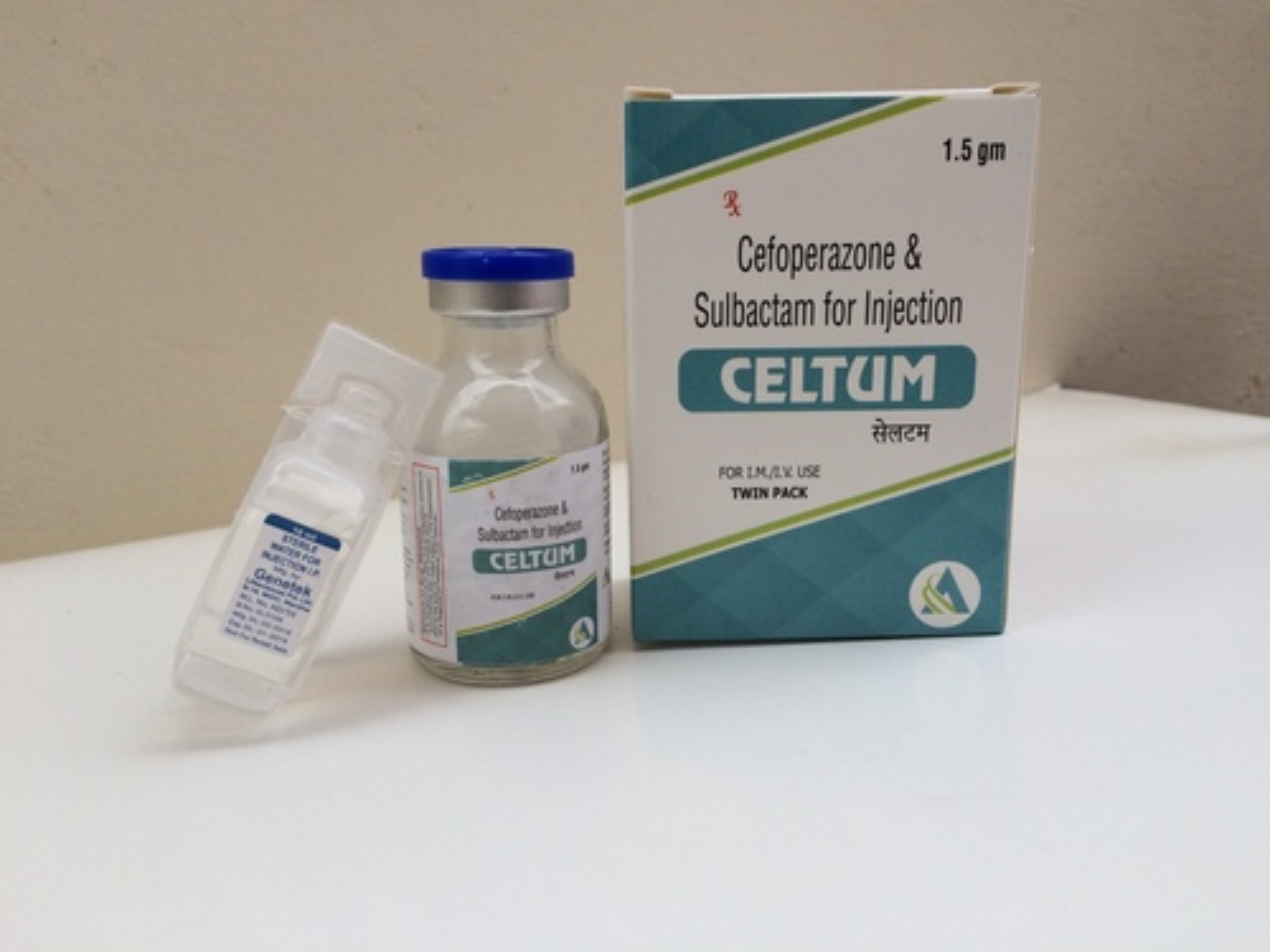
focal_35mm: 29
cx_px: 635
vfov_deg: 48.2
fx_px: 1064
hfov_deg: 61.7
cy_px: 476
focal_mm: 4.15
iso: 32
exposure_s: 1/1786
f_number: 2.2
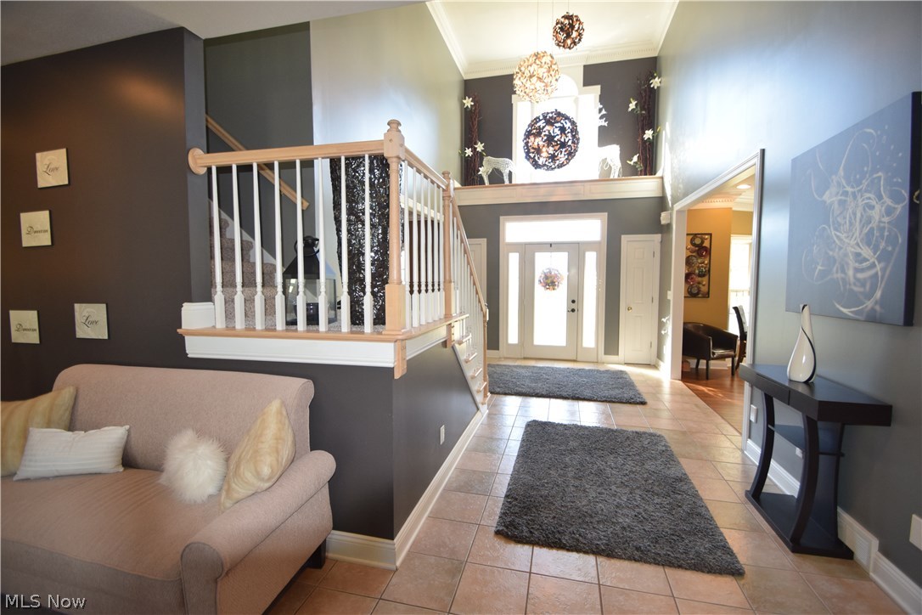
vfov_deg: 77.3
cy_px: 308
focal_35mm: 15
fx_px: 384
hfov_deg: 100.4
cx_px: 461
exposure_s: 1/80
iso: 800
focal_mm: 10
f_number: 4.5
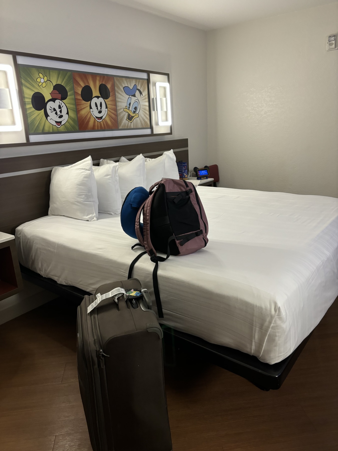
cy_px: 226
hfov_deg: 53.1
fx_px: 338
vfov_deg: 67.3
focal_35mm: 26
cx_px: 169
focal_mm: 5.96
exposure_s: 1/60
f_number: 1.6
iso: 250
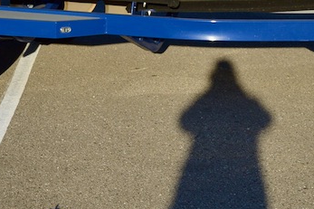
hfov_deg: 13.3
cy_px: -92
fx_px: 1351
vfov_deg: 8.7
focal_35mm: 155
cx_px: 131
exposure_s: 1/640
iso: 100
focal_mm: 28
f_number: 4.5
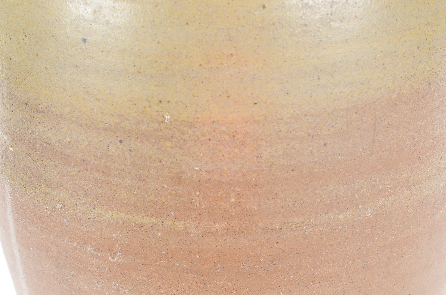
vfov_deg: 16.5
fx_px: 1020
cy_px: 148
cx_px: 223
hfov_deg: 24.7
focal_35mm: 82
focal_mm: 55
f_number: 10
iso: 320
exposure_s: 1/80
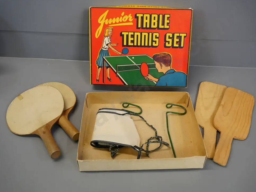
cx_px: 131
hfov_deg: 51.4
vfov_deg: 39.6
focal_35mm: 36
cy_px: 94
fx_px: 266
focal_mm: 17
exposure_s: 1/80
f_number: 5.3
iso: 1600
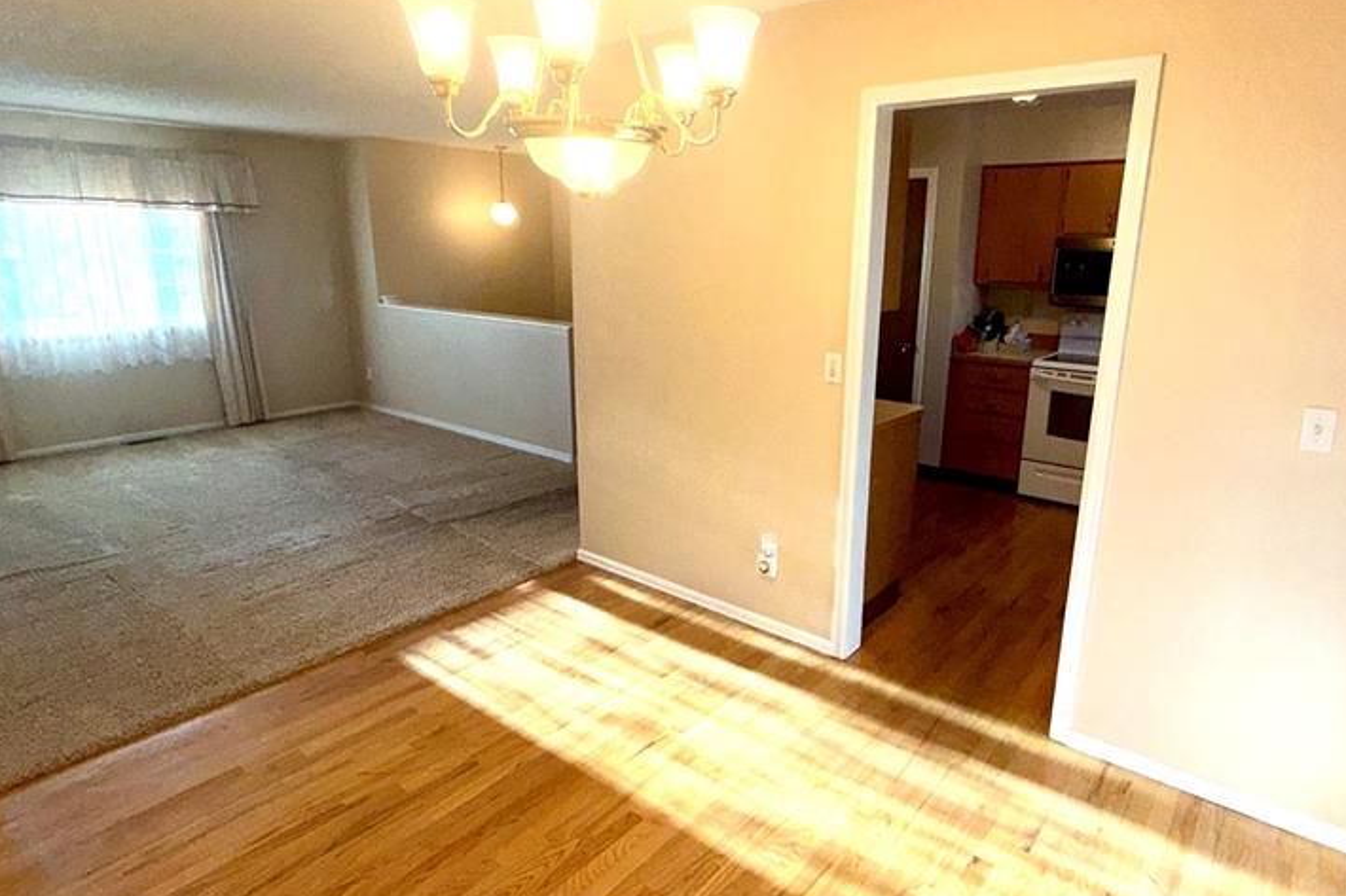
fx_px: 785
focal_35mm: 21
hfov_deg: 81.1
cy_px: 429
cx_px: 724
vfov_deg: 59.4
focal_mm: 2.22
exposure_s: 1/120
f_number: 2.2
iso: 50
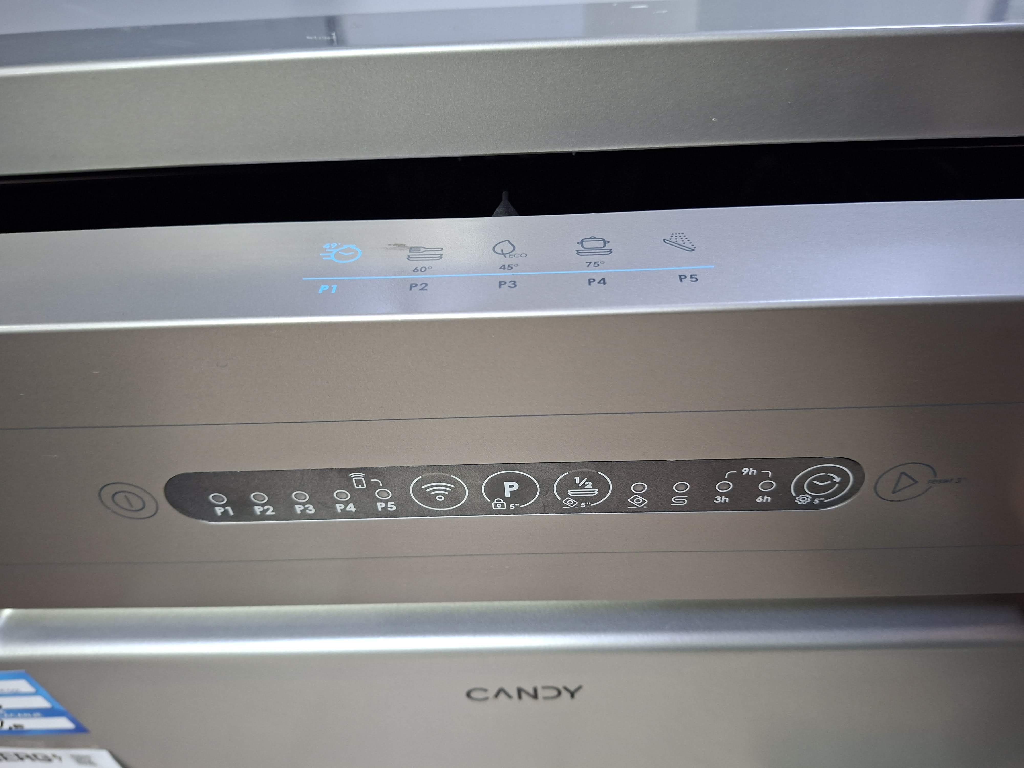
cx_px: 512
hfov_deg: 73.9
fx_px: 680
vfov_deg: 58.9
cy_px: 384
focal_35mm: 23
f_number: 1.8
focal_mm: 5.54
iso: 320
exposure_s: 1/33
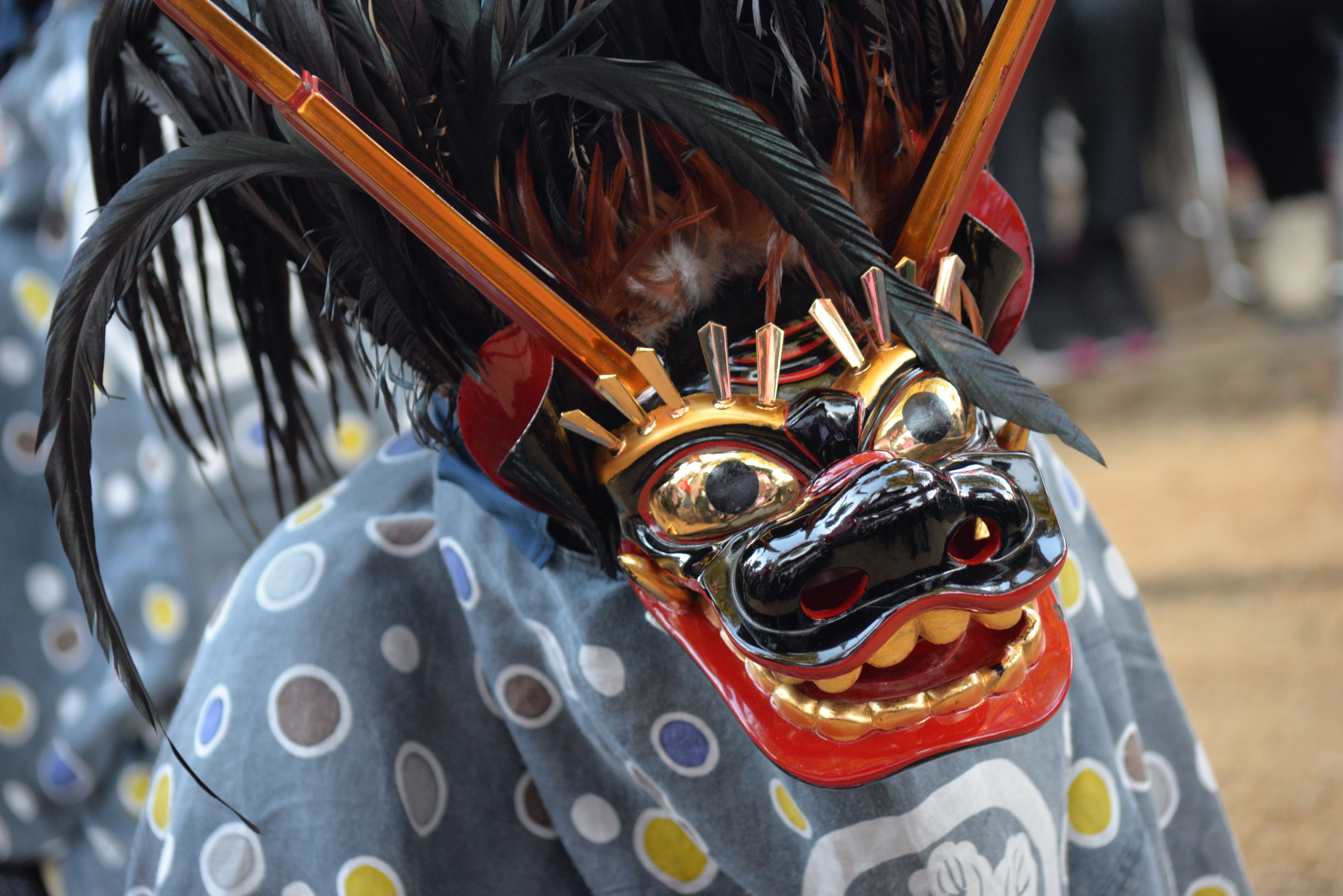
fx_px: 5784
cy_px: 448
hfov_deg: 13.2
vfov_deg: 8.9
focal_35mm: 155
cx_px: 672
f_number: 5.6
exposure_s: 1/125
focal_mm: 155
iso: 2000
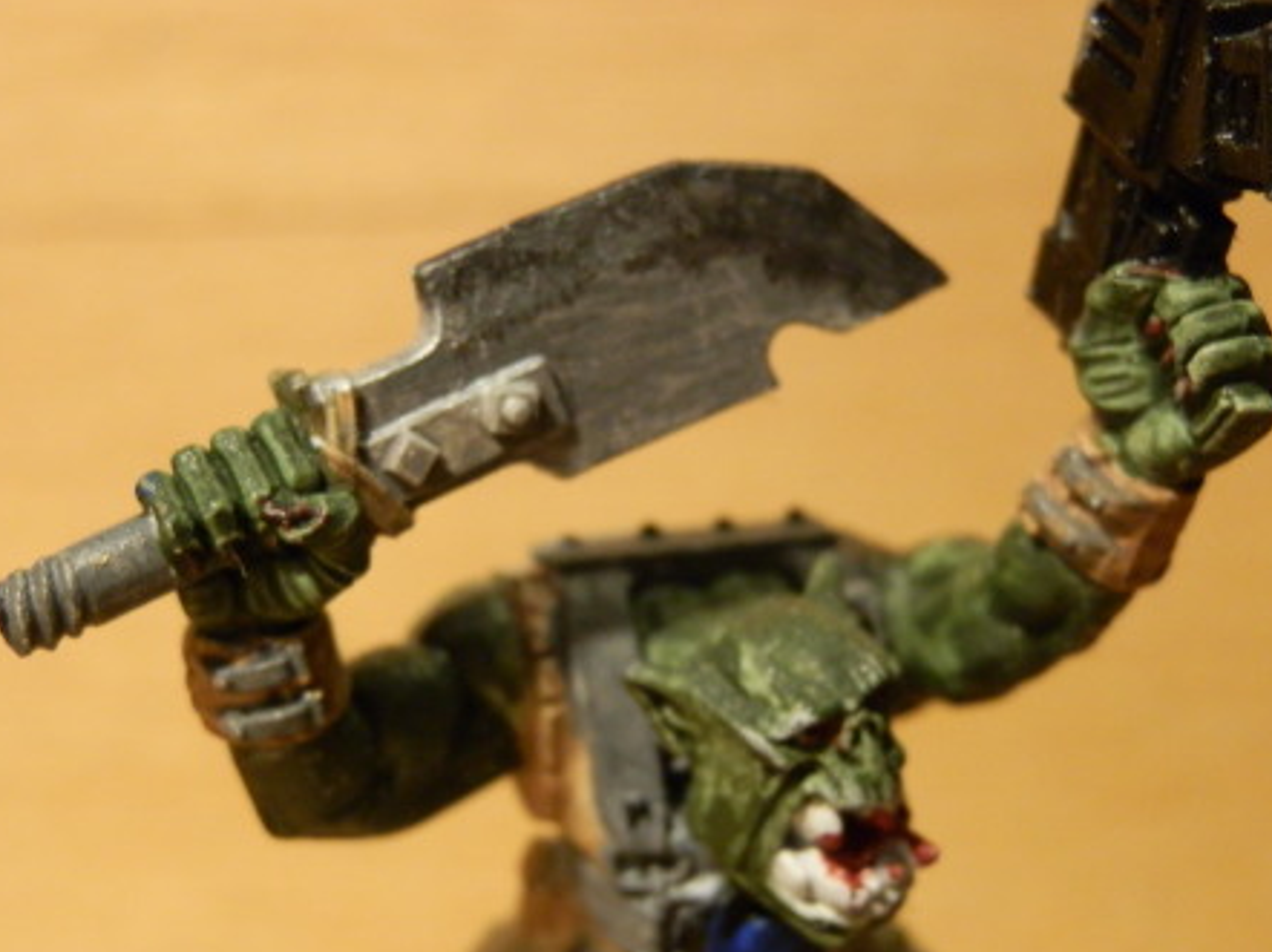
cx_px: 642
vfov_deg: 19.9
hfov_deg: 26.3
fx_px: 2718
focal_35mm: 74
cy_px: 526
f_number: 3.7
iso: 320
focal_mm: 10.99
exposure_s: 1/8
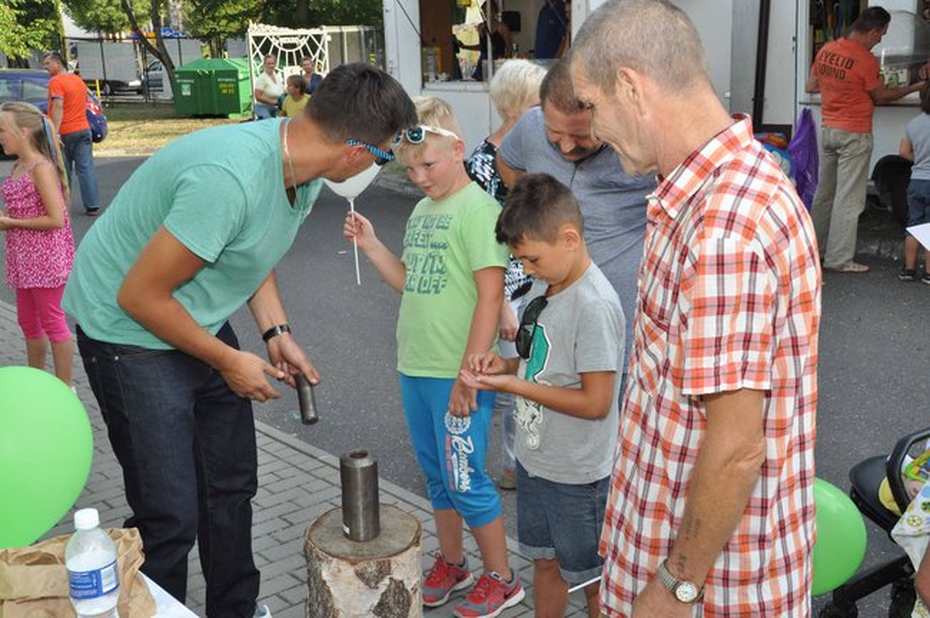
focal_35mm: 44
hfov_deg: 45.0
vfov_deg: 30.8
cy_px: 309
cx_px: 465
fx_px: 1123
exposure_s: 1/125
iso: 640
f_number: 18
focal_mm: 29
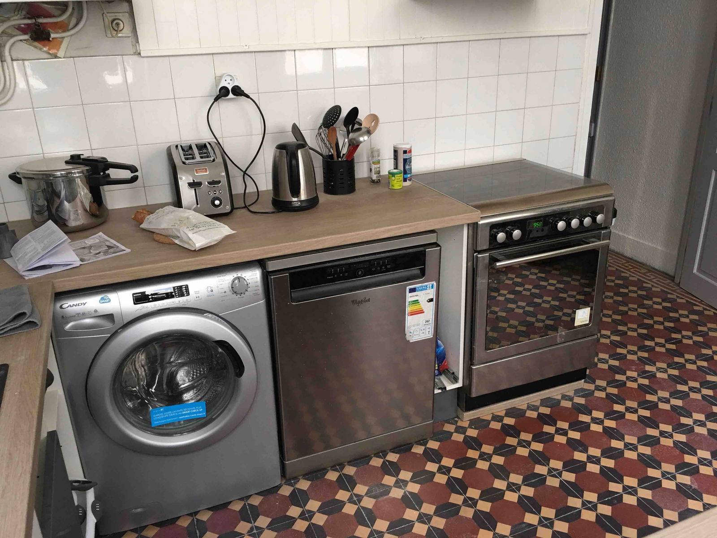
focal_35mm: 29
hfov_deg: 61.7
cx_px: 358
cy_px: 269
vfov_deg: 48.2
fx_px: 601
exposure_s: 1/17
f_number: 2.2
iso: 50
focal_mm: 4.15
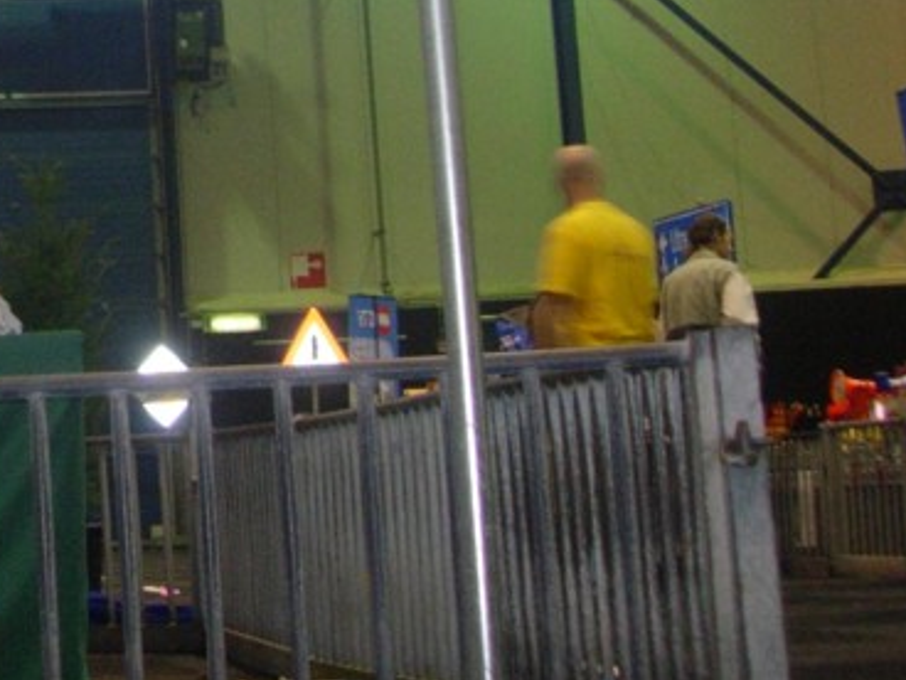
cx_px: -490
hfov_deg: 14.7
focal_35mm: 124
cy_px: -409
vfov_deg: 11.4
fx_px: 3245
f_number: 2.8
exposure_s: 1/20.1
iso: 125
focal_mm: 7.8
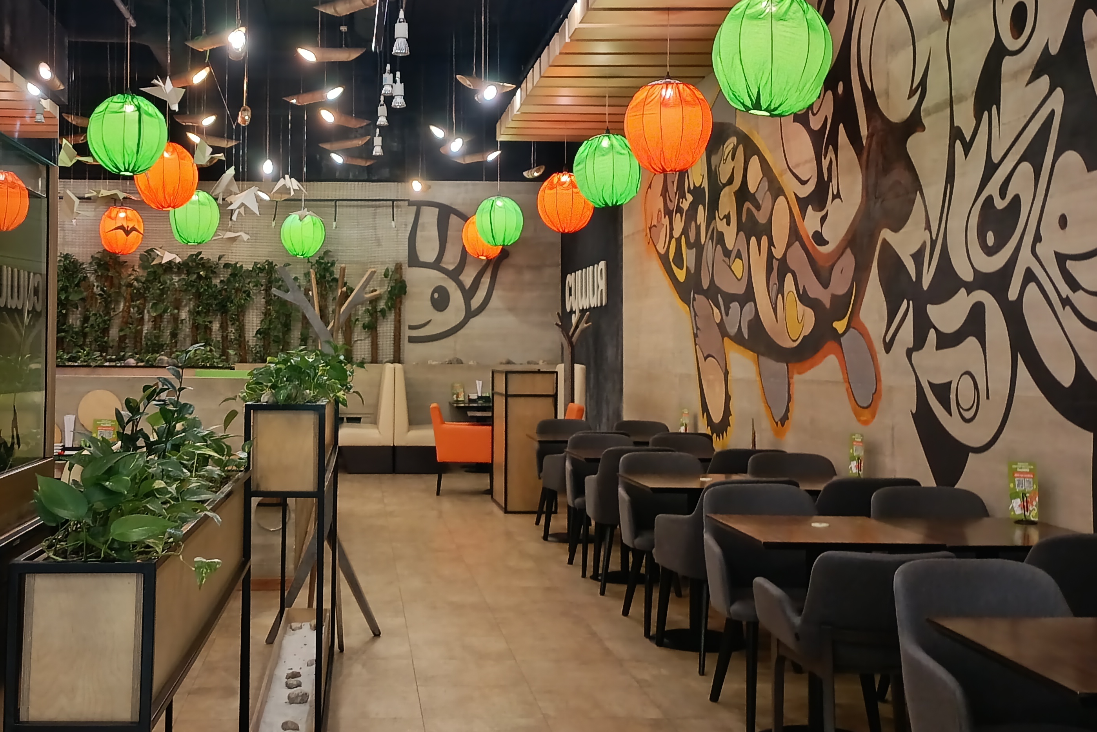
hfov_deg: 44.9
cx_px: 390
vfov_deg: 31.1
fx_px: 1310
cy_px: 287
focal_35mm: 43
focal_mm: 4.71
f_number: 1.7
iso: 640
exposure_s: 1/30
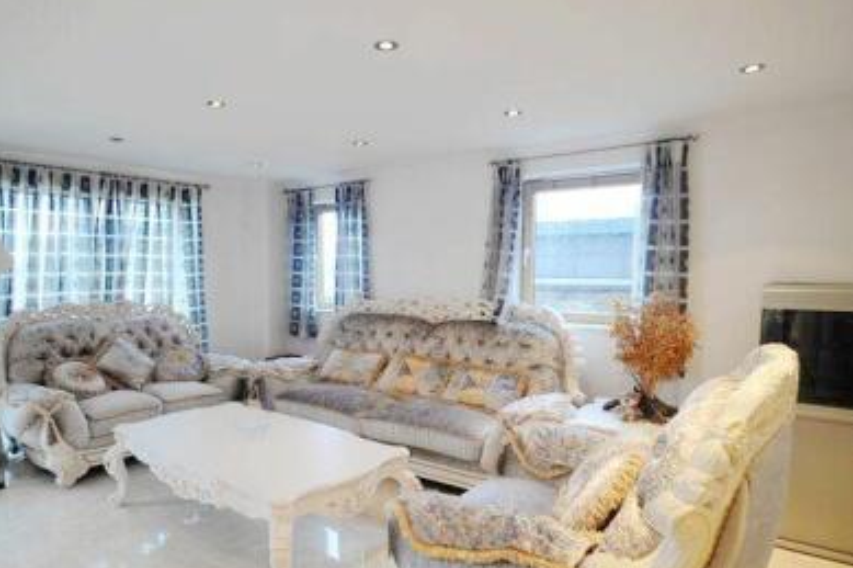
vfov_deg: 56.8
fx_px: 521
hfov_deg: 78.2
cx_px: 373
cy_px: 337
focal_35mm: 22
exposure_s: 1/6
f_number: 3.5
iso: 100
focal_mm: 18
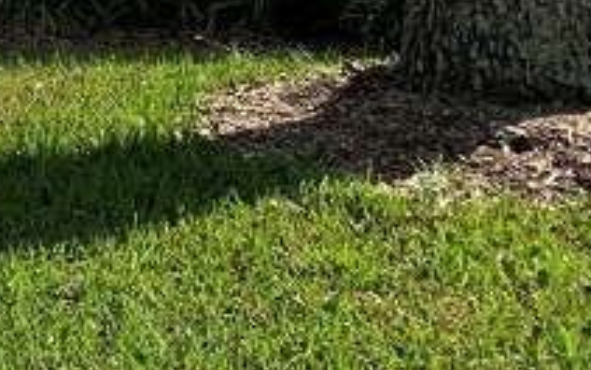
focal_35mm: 134
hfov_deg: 12.4
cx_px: -804
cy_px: -339
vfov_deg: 9.3
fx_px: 2159
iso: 25
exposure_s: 1/1779
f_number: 1.8
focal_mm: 4.25
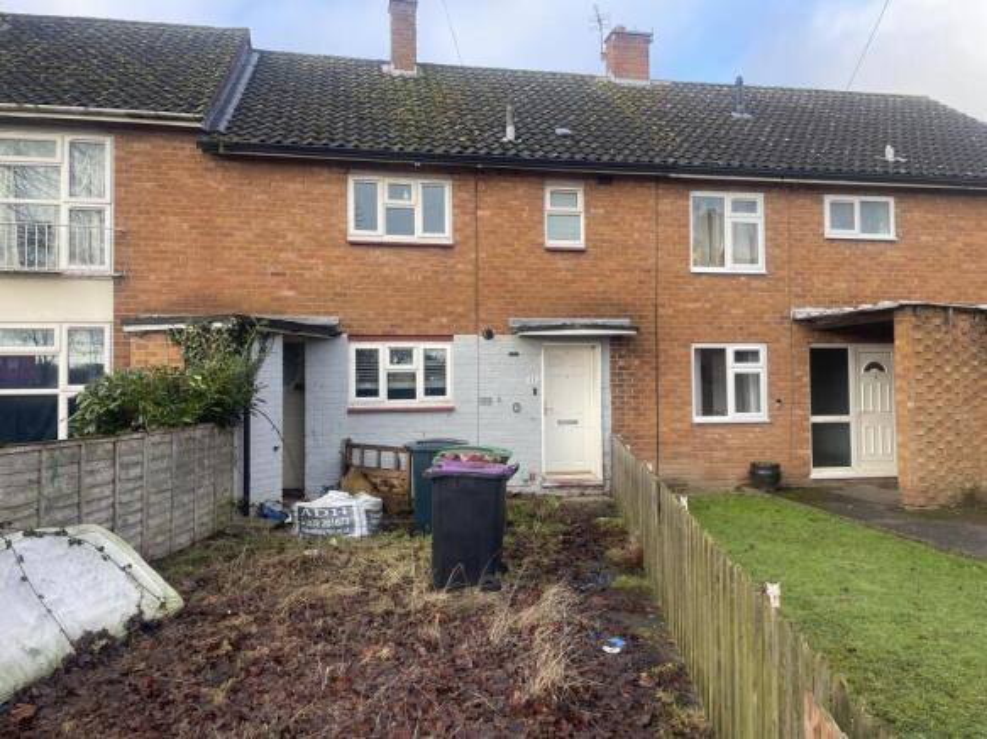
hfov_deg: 67.3
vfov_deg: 53.0
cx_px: 494
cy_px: 370
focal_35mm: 26
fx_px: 741
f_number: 1.6
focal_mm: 4.2
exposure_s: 1/400
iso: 32
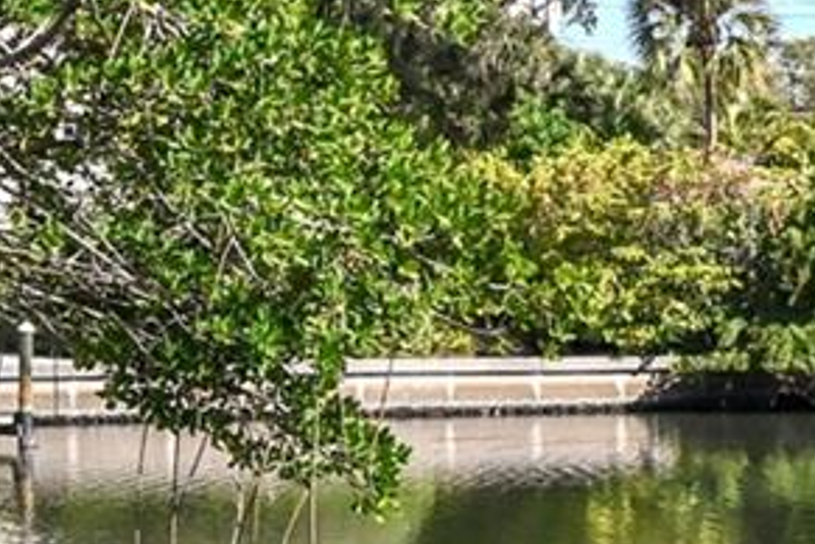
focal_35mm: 165
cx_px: 2092
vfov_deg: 8.3
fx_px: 3735
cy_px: 208
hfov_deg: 10.4
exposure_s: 1/8000
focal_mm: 30
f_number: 8
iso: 3200
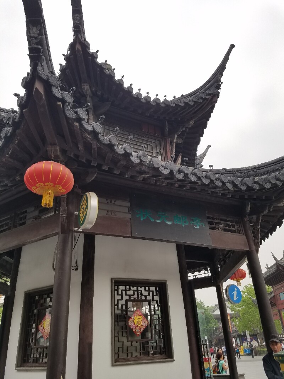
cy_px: 190
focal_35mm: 26
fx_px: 284
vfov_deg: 67.3
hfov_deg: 53.1
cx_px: 142
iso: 50
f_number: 1.7
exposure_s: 1/1397
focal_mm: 4.2
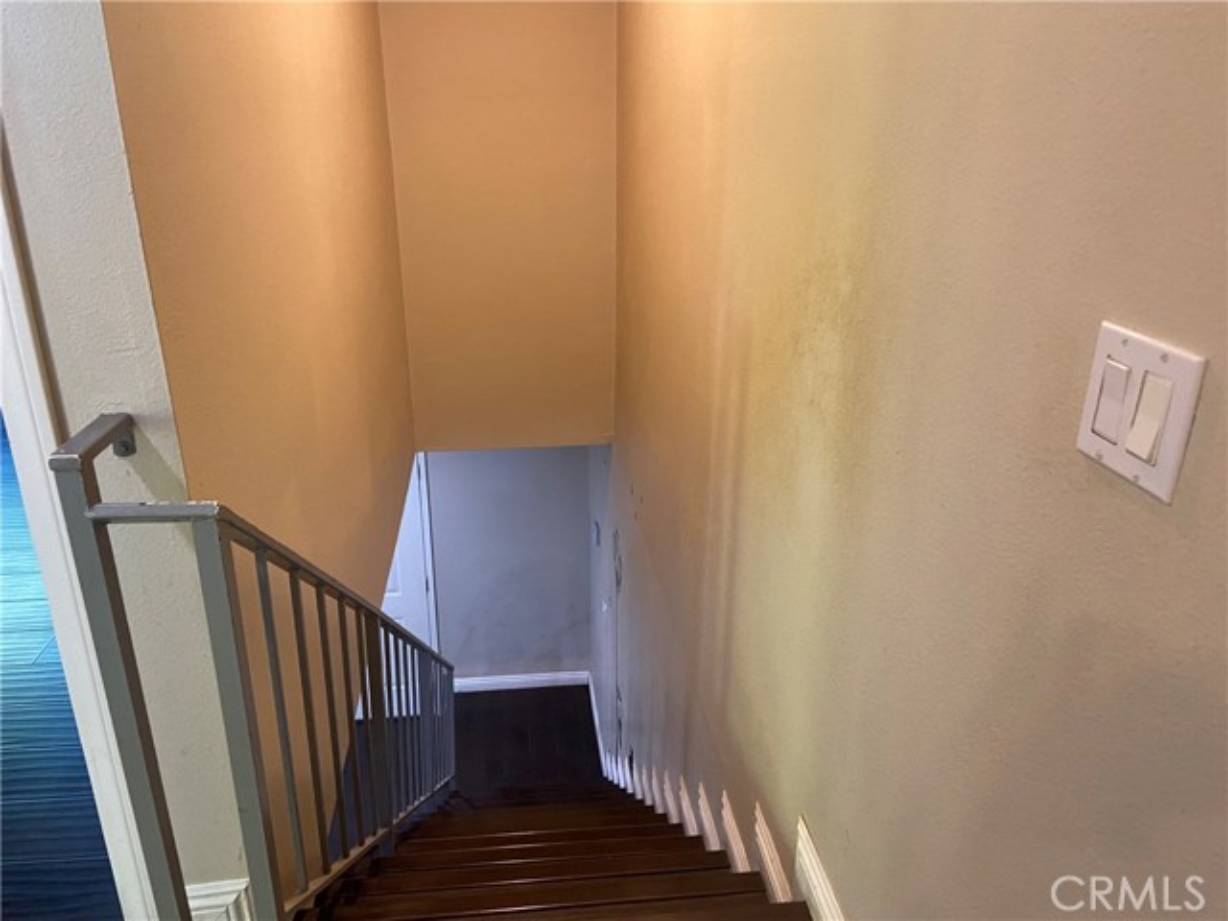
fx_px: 922
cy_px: 460
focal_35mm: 26
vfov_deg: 53.1
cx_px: 614
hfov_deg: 67.3
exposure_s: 1/60
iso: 200
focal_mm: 4.25
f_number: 1.8
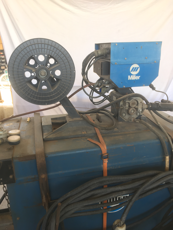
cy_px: 115
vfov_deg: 61.7
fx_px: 193
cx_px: 86
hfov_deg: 48.2
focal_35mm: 29
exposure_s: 1/60
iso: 32
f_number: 2.2
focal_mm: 4.15
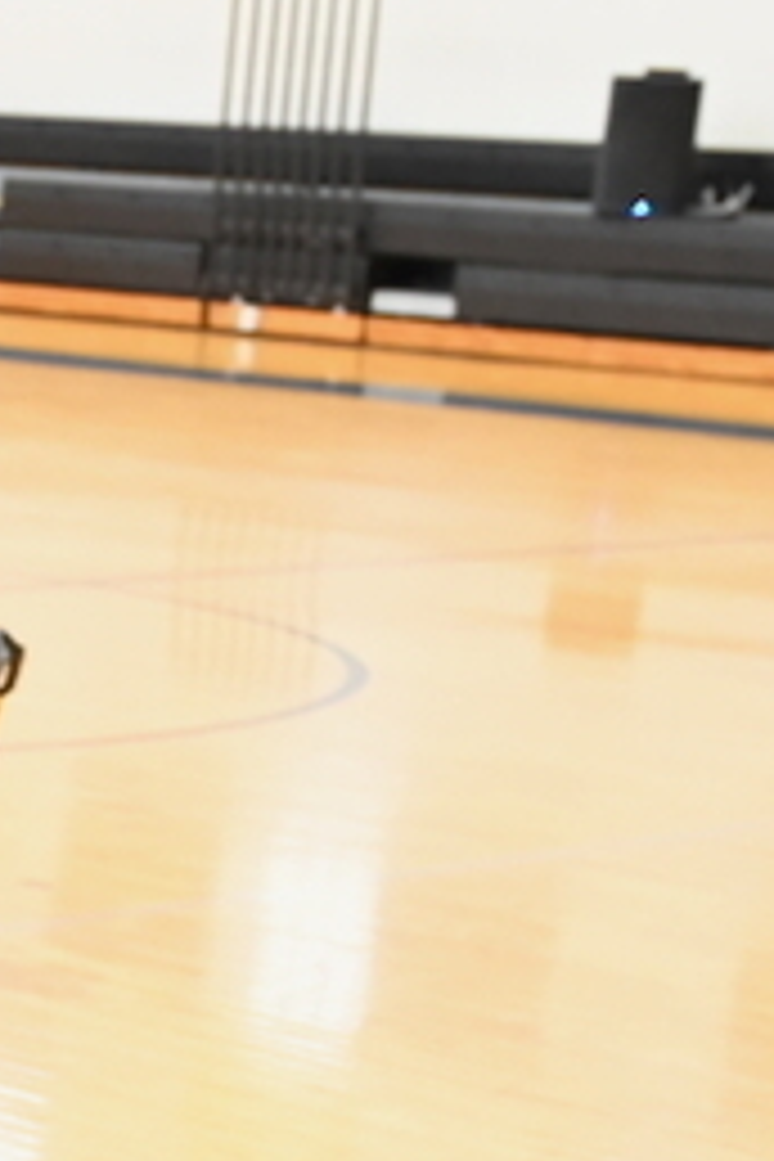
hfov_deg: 9.1
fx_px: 4417
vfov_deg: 14.7
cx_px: -1004
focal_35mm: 137
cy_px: 1197
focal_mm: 34.5
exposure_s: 1/200
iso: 3200
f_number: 4
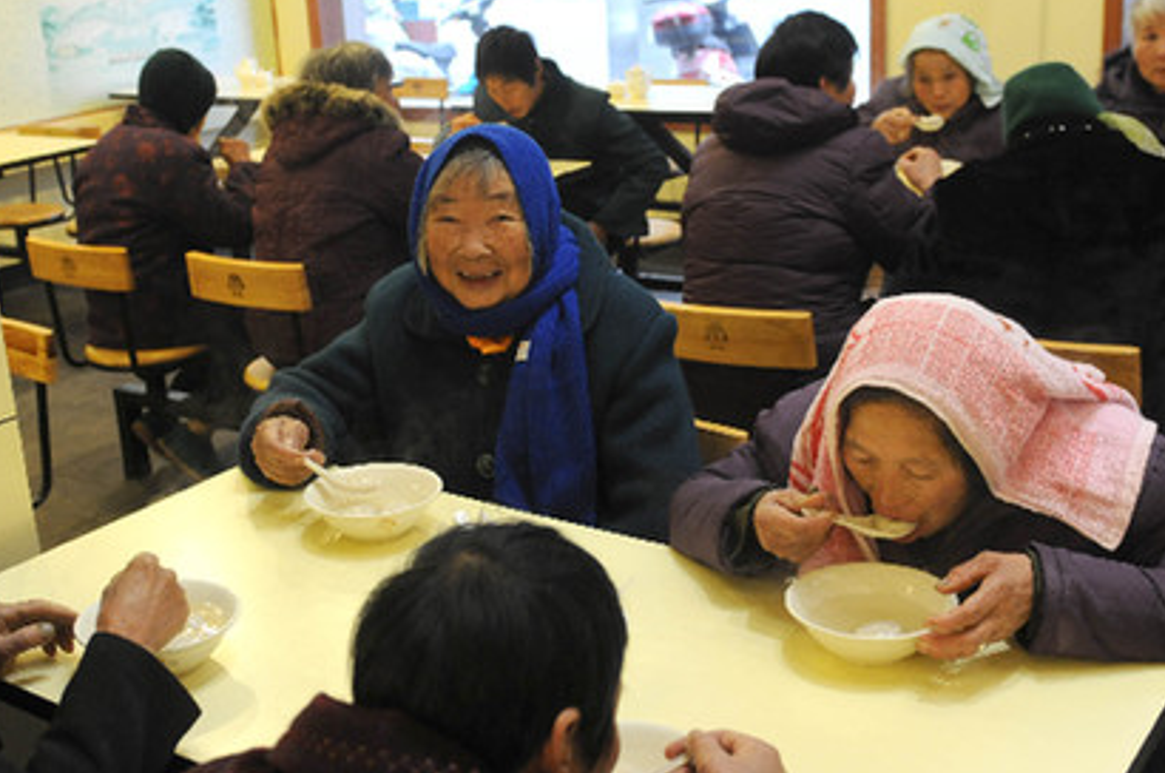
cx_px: 529
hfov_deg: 43.6
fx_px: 1454
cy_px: 372
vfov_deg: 29.8
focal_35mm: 45
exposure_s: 1/60
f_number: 4
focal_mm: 24
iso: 800
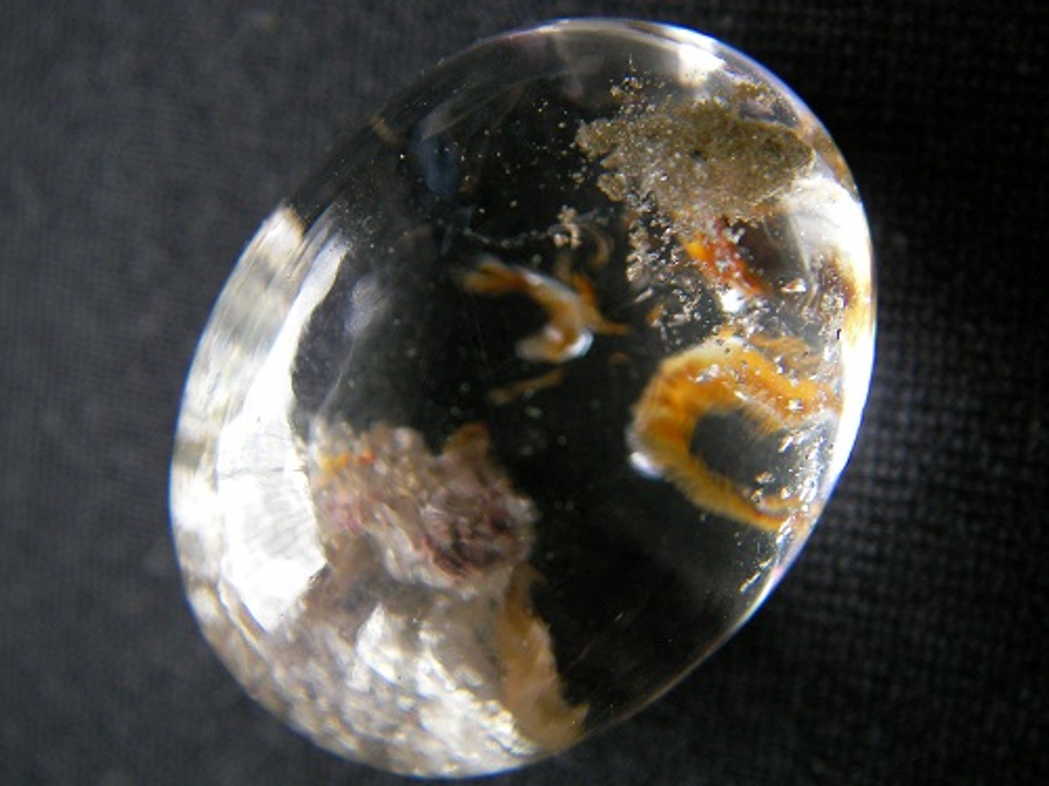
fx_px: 1152
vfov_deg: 37.7
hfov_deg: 49.0
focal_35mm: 38
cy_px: 393
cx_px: 524
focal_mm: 6.3
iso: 100
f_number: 3.3
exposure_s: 1/46.2
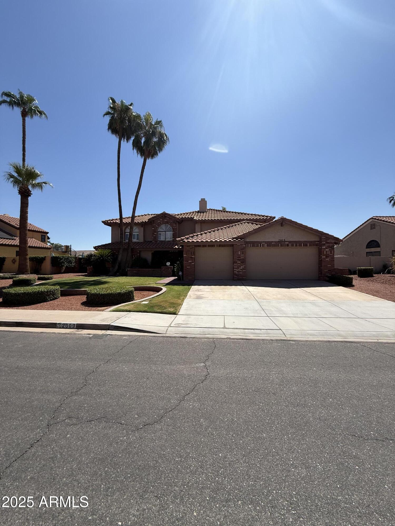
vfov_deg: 102.1
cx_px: 198
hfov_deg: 85.7
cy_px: 263
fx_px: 213
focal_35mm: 14
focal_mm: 2.22
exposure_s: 1/3289
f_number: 2.2
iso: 50
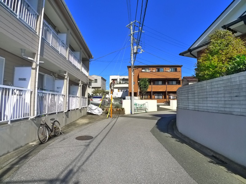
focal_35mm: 24
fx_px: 171
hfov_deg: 71.6
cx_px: 123
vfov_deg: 56.8
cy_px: 92
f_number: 4
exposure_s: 1/1000
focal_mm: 5.1
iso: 400
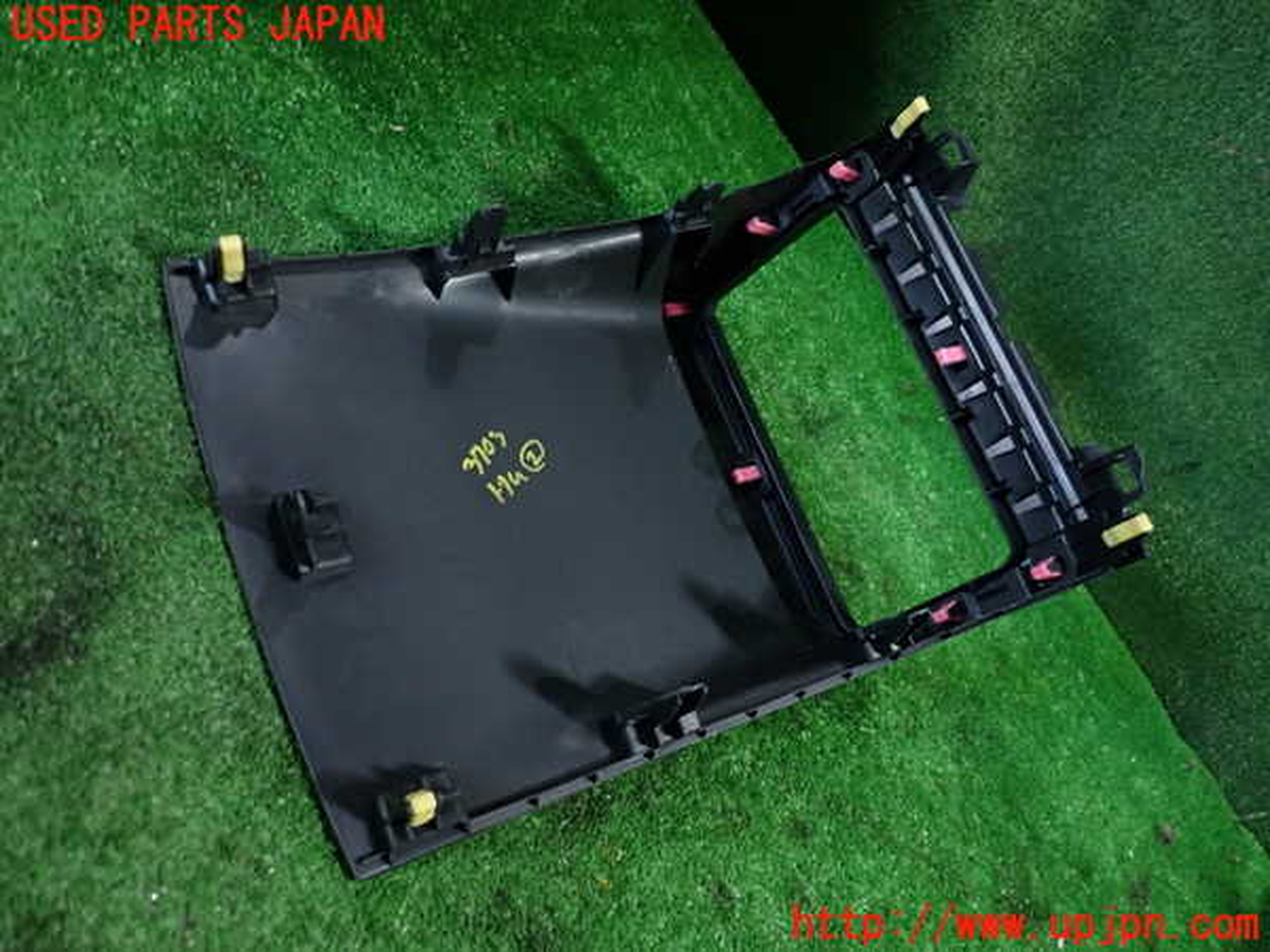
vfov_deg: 46.8
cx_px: 635
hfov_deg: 60.0
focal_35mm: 30
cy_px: 476
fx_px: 1101
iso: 250
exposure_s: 1/30
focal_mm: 5.4
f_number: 2.3
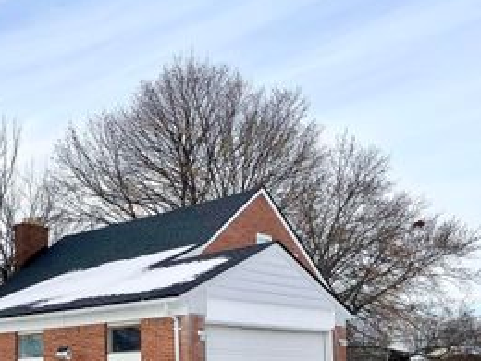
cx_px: 128
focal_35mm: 48
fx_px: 667
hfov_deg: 38.7
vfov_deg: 28.8
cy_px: 338
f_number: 1.6
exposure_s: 1/4202
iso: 32
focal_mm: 5.1
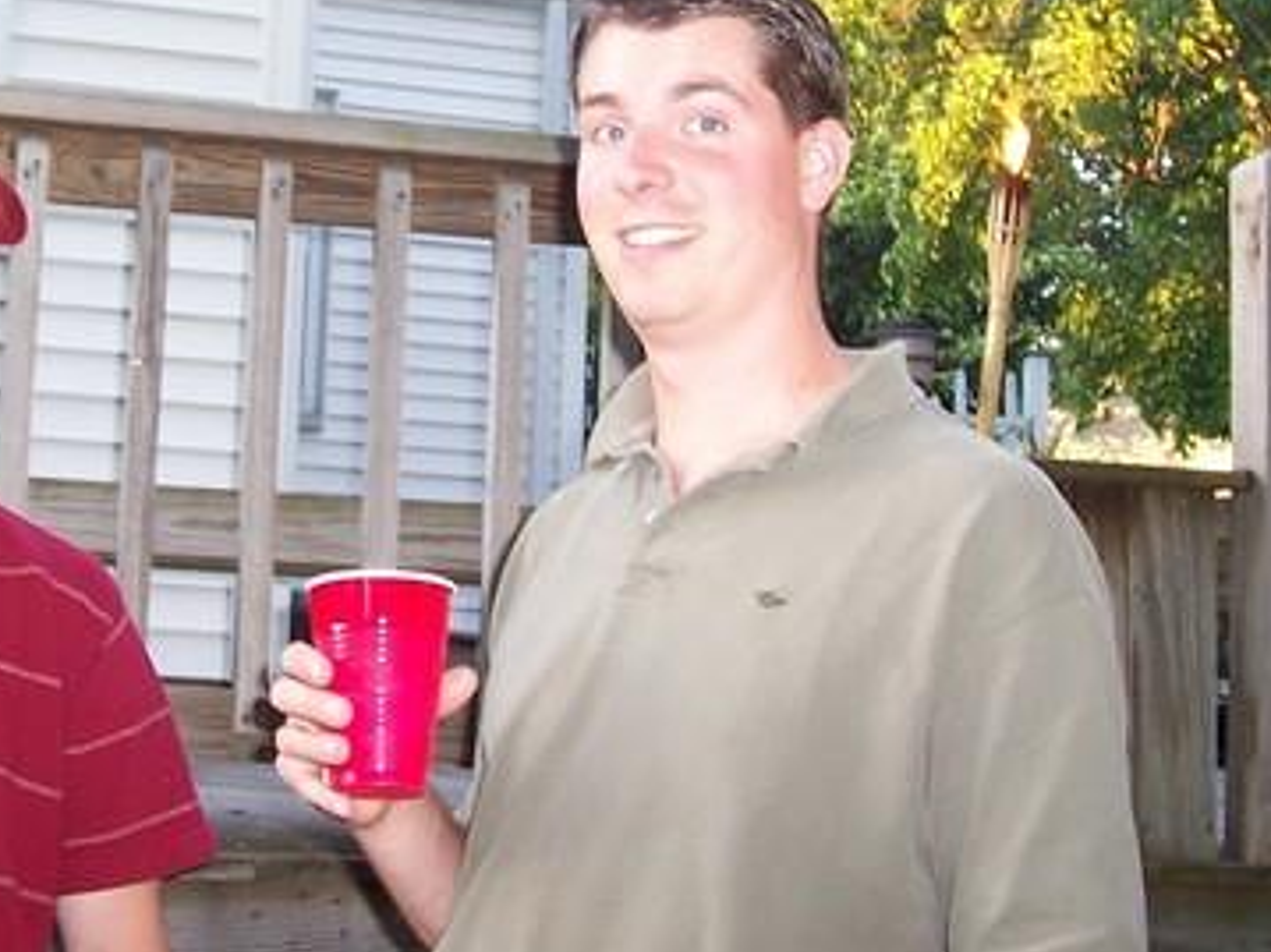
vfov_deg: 22.1
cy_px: 244
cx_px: 340
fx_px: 2423
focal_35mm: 66
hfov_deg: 29.0
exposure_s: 1/60
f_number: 2.8
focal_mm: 5.6
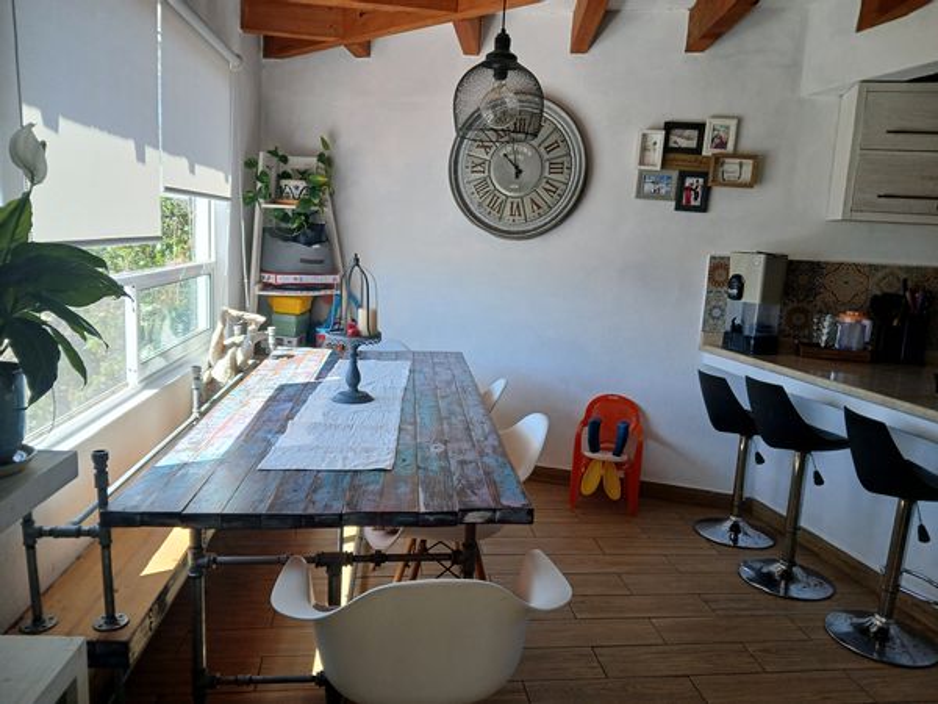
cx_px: 469
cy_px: 352
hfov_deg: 67.3
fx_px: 705
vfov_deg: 53.1
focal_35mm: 26
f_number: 1.8
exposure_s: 1/120
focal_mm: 3.98
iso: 40
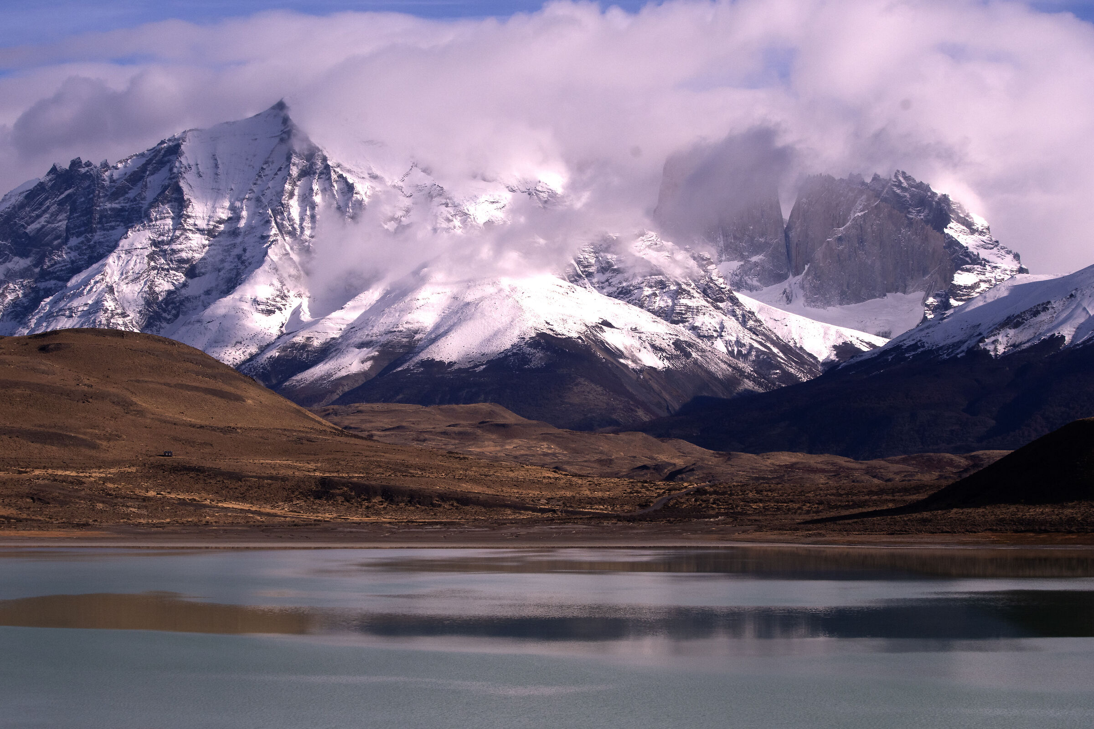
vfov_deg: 16.1
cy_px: 364
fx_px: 2583
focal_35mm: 85
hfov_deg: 23.9
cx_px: 547
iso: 800
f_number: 10
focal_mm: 55
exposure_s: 1/2500
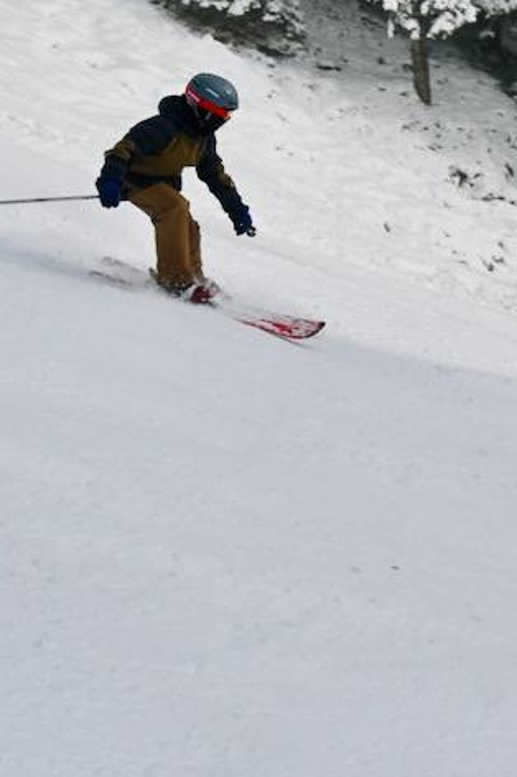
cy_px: 222
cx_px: 497
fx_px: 1850
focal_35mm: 86
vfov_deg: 23.5
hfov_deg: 15.7
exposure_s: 1/500
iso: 100
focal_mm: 24.5
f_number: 8
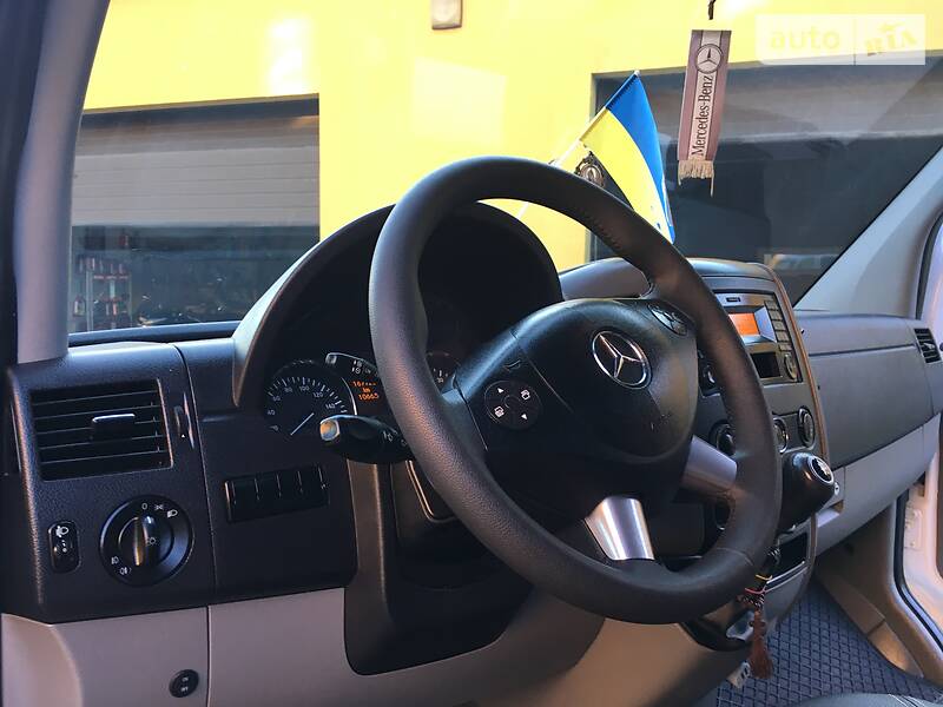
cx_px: 472
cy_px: 354
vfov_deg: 48.2
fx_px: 790
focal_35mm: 29
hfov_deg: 61.7
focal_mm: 4.2
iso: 25
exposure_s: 1/33
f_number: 2.2
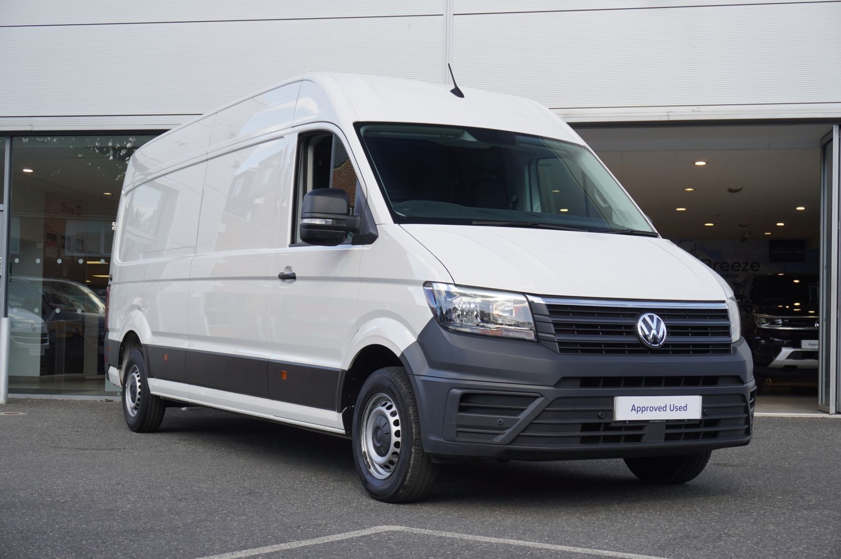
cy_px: 280
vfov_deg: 26.4
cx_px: 420
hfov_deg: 38.9
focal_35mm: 51
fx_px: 1190
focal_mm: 34
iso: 100
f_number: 6.3
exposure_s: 1/100
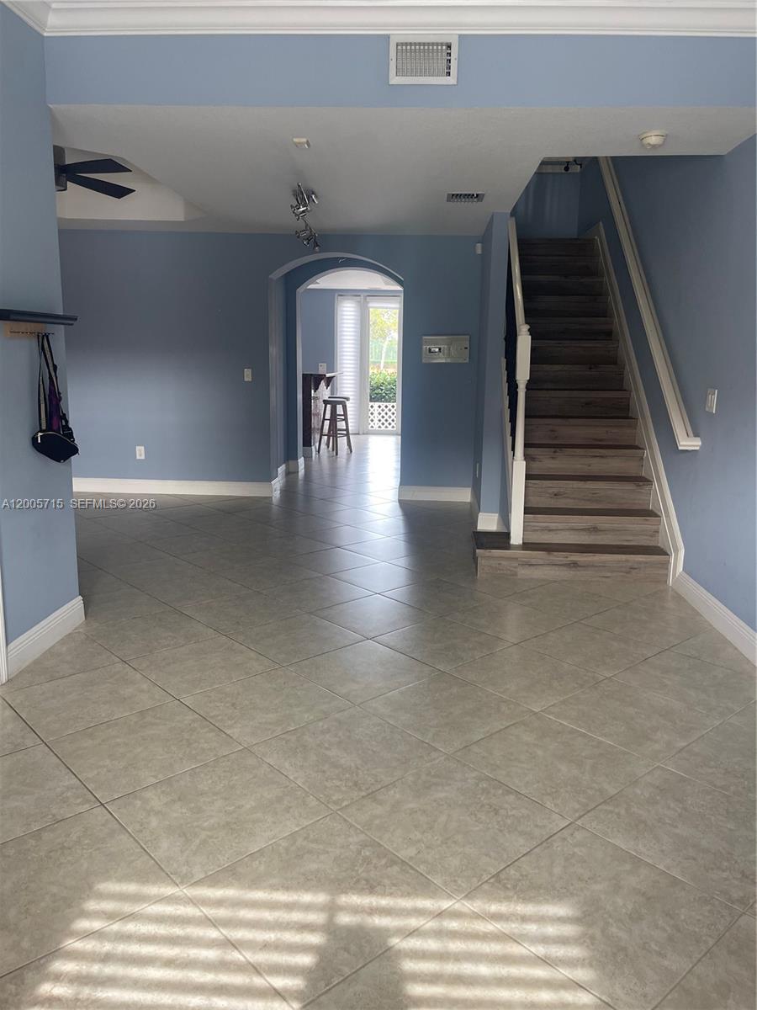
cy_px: 505
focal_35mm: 26
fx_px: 758
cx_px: 378
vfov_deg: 67.3
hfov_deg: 53.1
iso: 125
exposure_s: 1/120
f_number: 1.6
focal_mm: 5.1
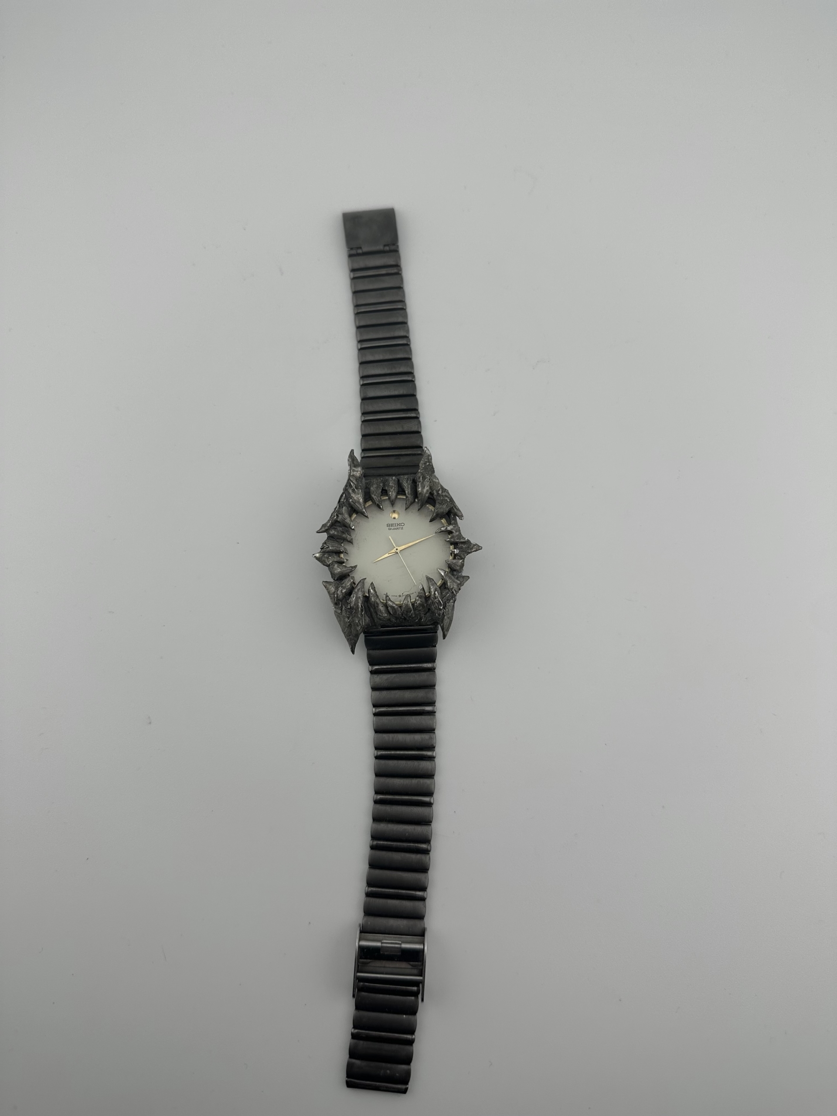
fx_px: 774
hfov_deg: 56.8
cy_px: 558
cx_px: 418
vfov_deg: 71.6
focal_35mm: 24
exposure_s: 1/4762
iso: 80
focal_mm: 6.86
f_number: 1.78
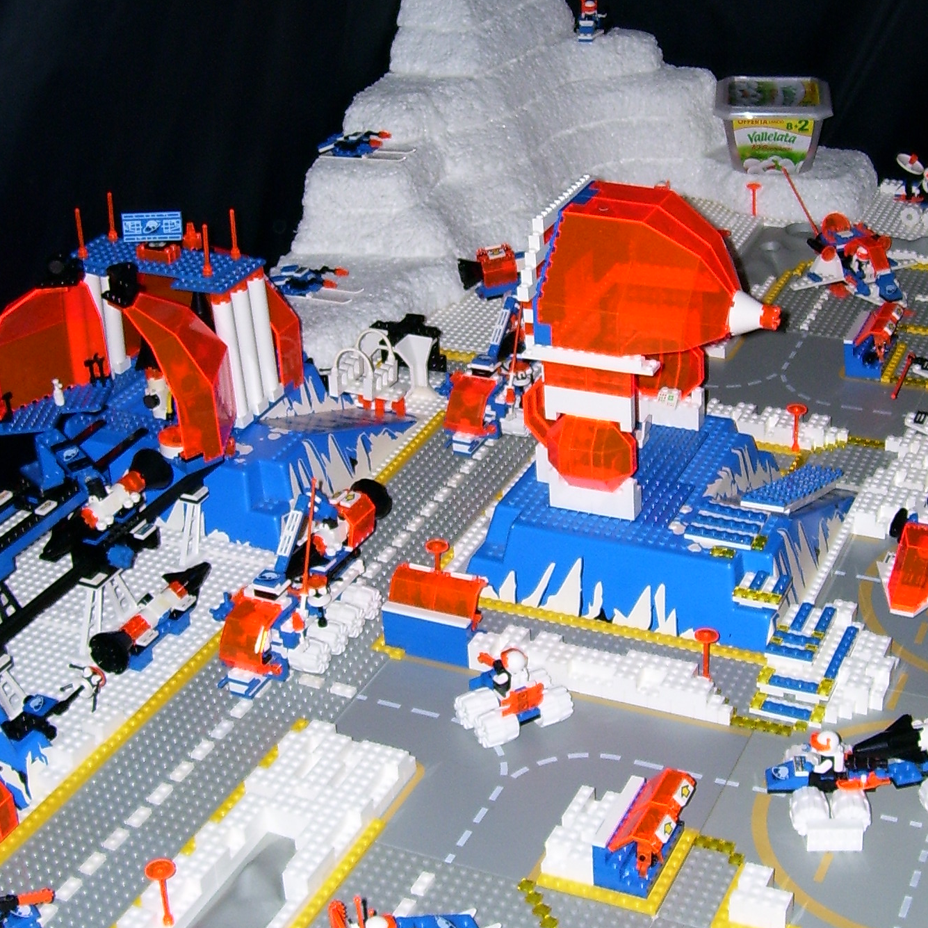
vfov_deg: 29.4
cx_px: 462
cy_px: 347
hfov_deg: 29.6
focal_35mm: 58
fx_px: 1759
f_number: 2.7
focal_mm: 5.6
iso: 80
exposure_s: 1/60
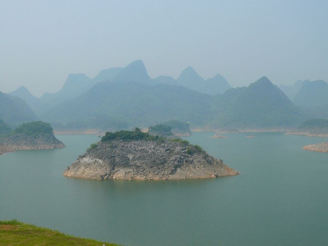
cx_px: 164
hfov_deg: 35.5
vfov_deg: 27.0
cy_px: 123
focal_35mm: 54
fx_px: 512
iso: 100
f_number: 11
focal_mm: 8.8
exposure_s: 1/160
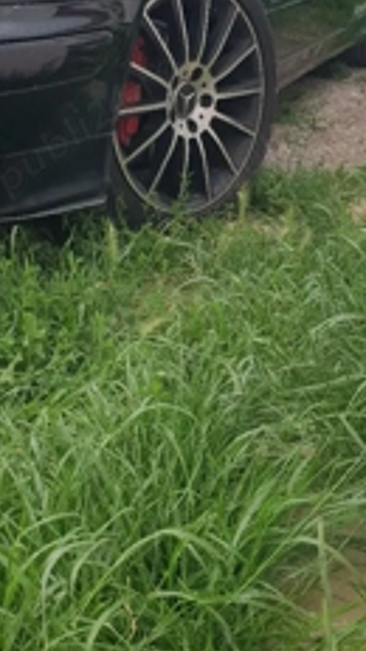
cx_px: 144
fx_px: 845
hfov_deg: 24.4
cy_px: 158
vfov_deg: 40.8
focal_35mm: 49
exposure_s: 1/120
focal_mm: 4.3
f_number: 2.4
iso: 80
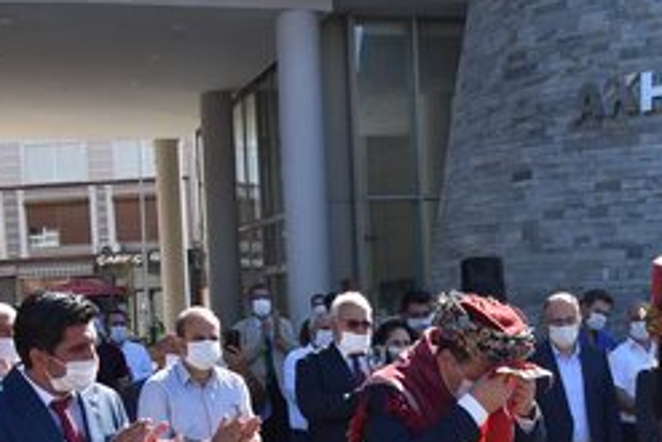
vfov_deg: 18.8
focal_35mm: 69
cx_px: 504
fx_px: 1270
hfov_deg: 28.7
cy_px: 508
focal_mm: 18
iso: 360
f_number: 8
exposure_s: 1/500
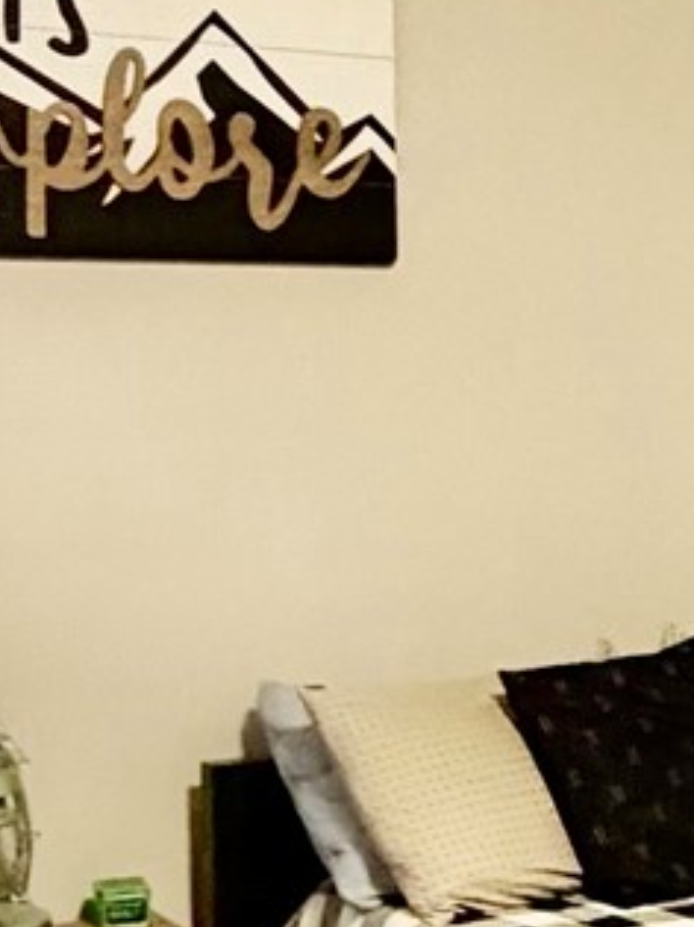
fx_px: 2434
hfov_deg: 15.1
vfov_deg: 21.5
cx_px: 1020
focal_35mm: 91
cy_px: 618
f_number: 2.2
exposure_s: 1/60
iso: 500
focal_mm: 2.22
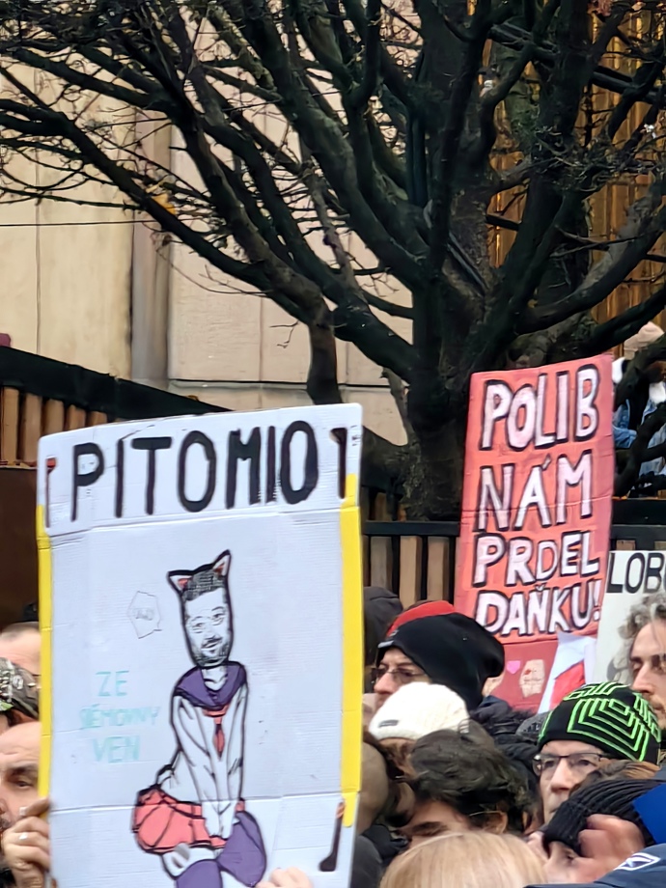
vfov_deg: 5.1
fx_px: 9979
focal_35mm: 389
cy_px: 444
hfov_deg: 3.8
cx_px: 333
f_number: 3.5
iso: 400
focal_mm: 16.85
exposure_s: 1/33.3
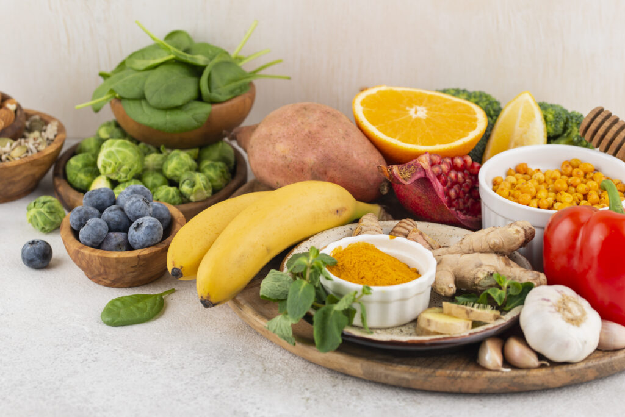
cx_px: 312
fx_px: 1824
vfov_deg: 13.1
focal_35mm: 105
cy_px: 208
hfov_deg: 19.4
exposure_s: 1/100
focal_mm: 105
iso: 100
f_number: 9
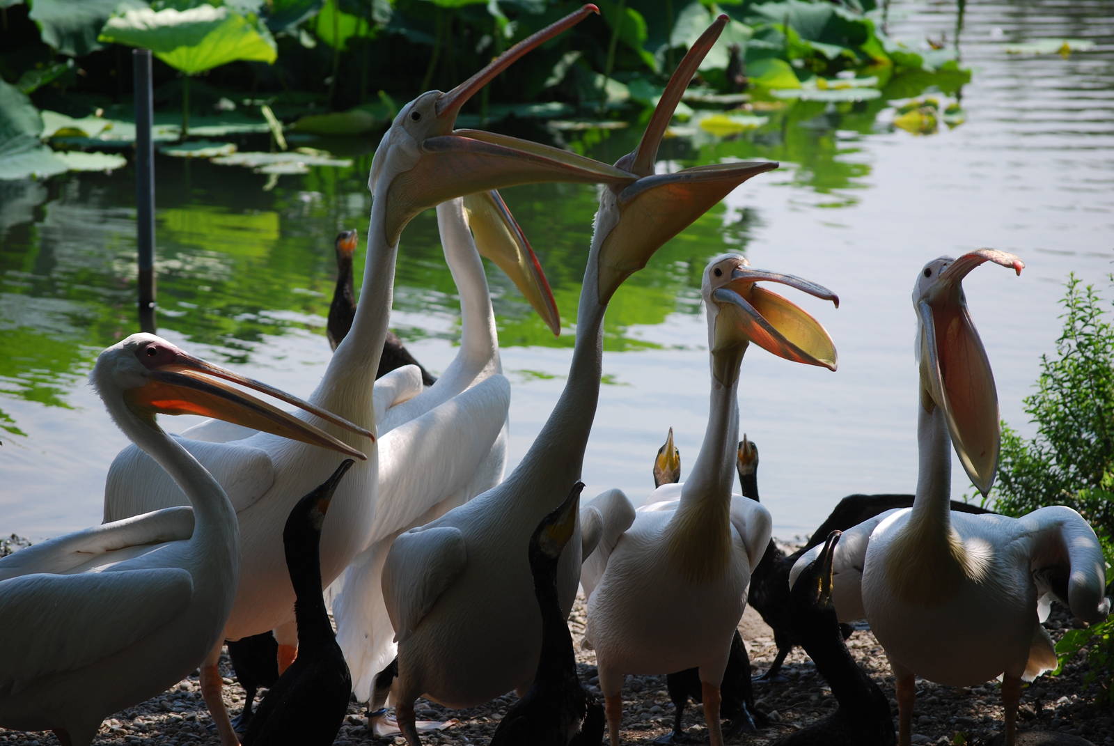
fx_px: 5112
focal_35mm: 165
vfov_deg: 8.3
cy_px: 373
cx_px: 557
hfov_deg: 12.4
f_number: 5.6
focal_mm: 110
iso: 180
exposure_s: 1/500
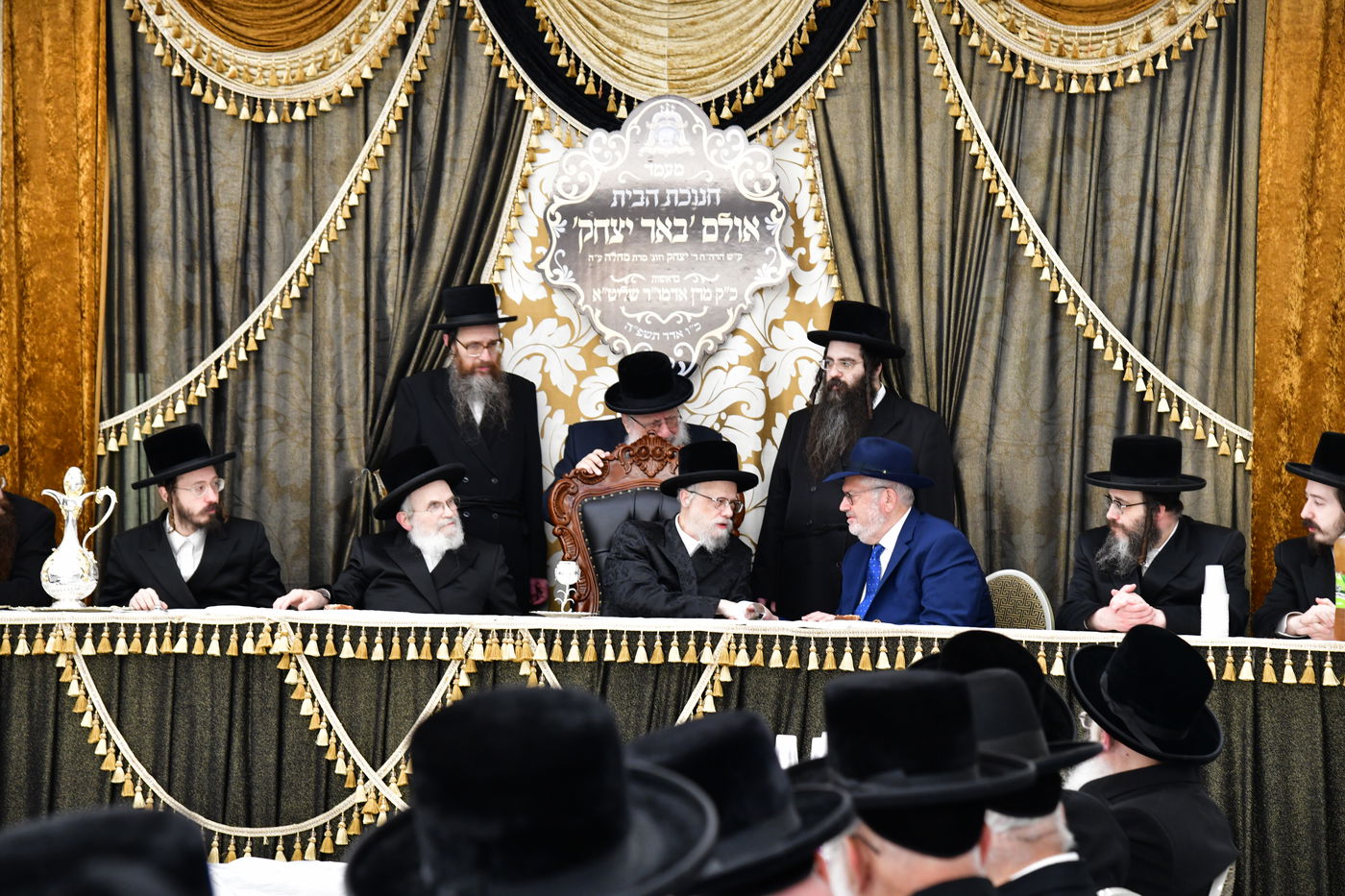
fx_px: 3175
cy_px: 448
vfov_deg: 16.1
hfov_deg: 23.9
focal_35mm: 85
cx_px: 672
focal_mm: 85
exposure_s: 1/100
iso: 2000
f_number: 5.6
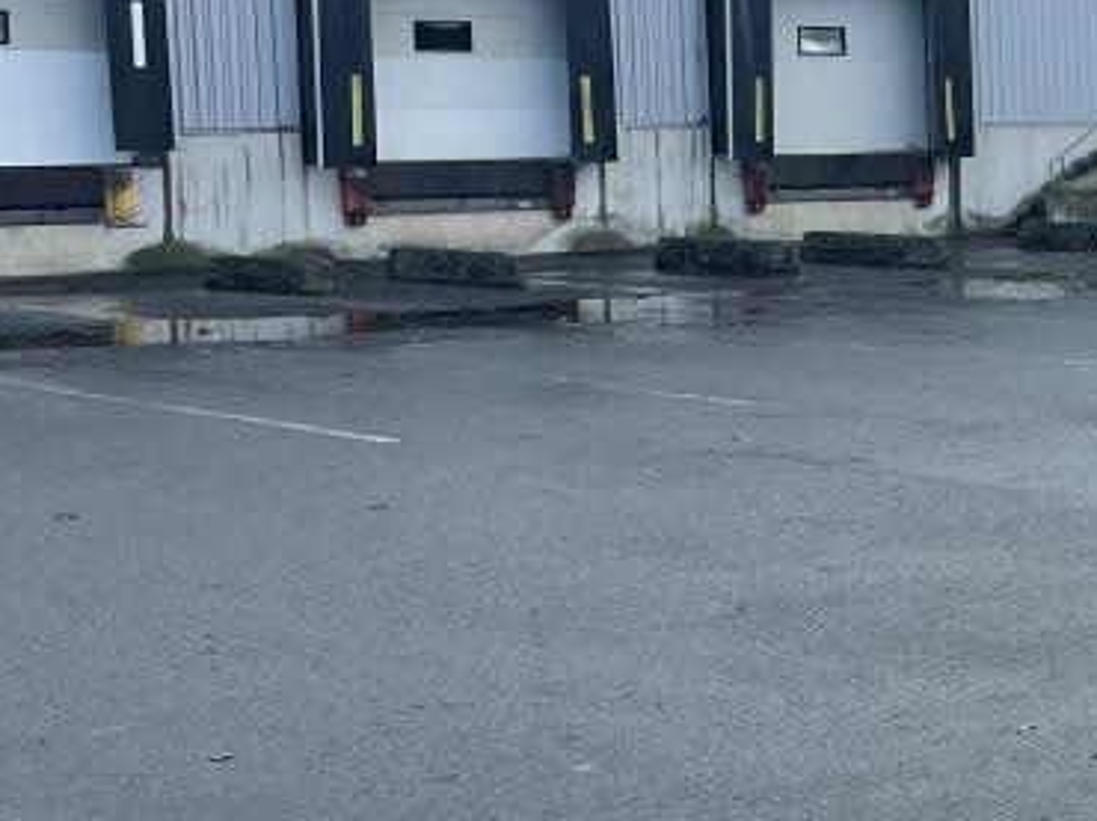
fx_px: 2850
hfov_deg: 19.2
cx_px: 1634
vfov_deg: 16.4
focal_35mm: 90
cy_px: 347
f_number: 1.6
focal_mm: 4.2
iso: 32
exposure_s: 1/779
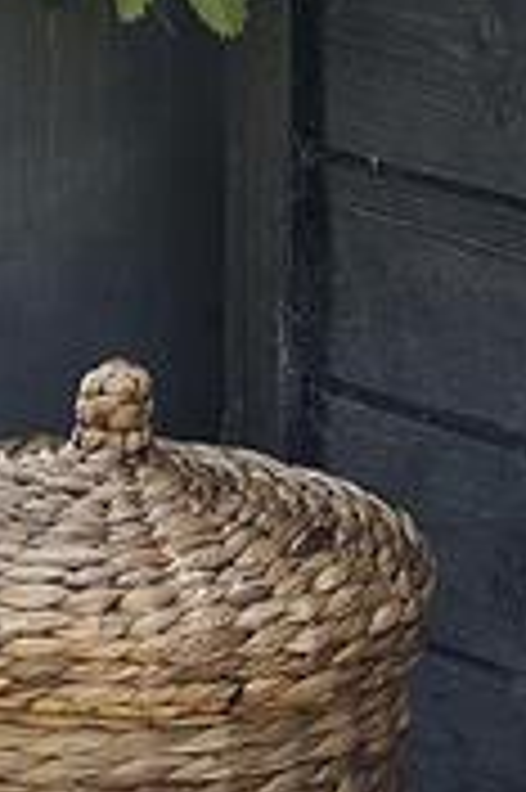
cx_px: 823
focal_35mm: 246
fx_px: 5402
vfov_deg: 8.3
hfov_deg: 5.5
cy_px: 812
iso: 400
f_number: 8
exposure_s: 1/125
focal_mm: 50
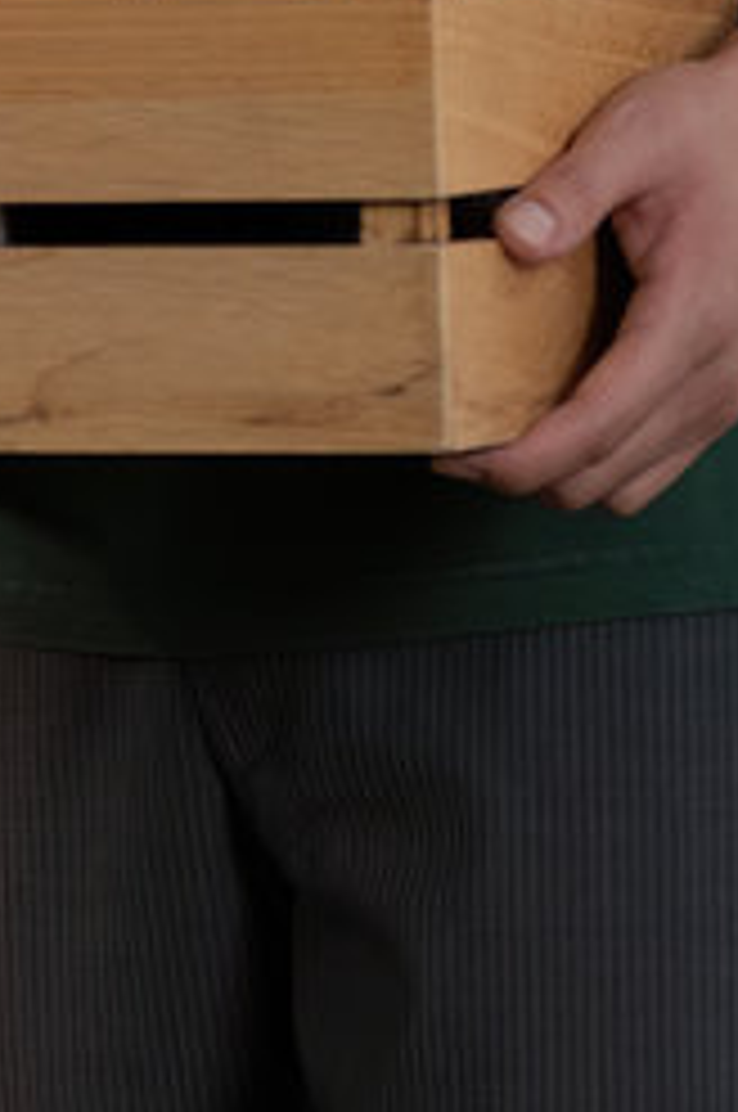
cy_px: -223
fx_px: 13999
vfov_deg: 4.5
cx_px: -936
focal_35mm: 454
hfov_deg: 3.0
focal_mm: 70
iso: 500
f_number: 2.8
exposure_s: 1/160
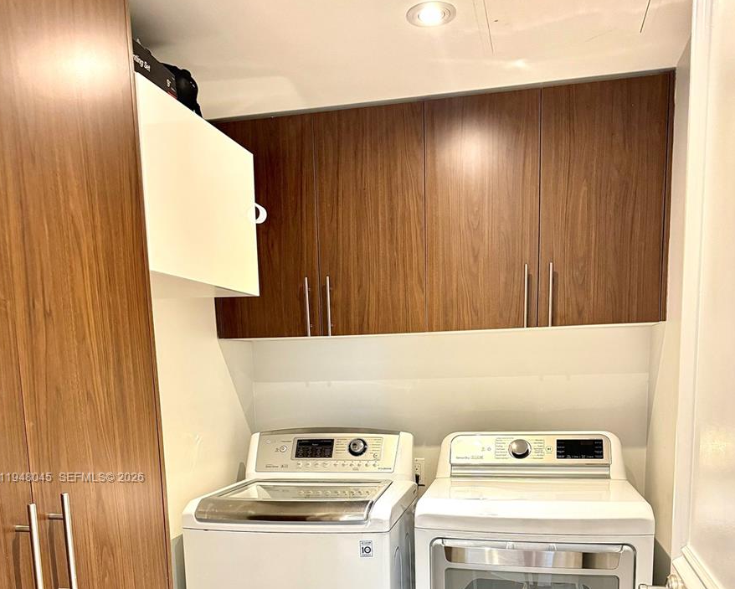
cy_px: 478
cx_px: 366
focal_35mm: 32
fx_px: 696
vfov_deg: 43.5
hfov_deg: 55.6
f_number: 1.78
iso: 500
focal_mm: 6.76
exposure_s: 1/60
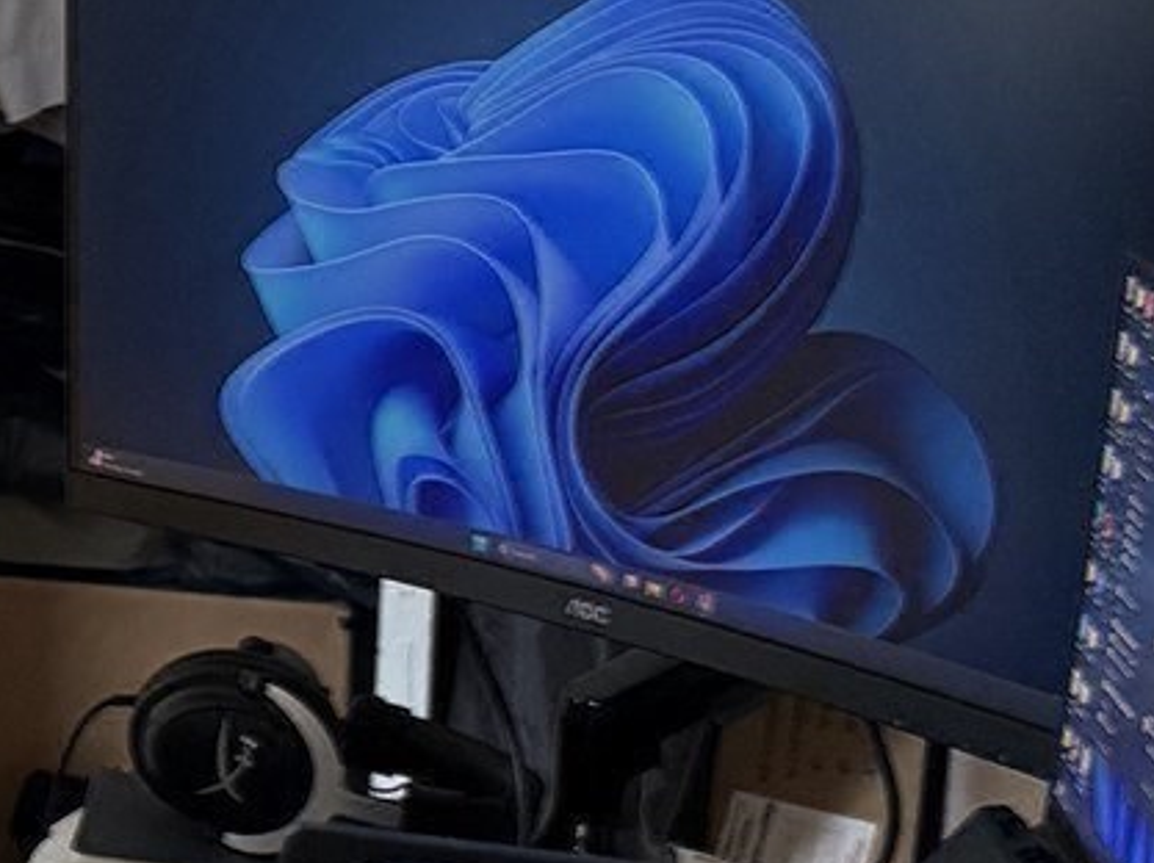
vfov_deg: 12.5
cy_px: 304
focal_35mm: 118
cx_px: -1226
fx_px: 3930
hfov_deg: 13.9
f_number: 1.78
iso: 500
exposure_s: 1/60
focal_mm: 6.76
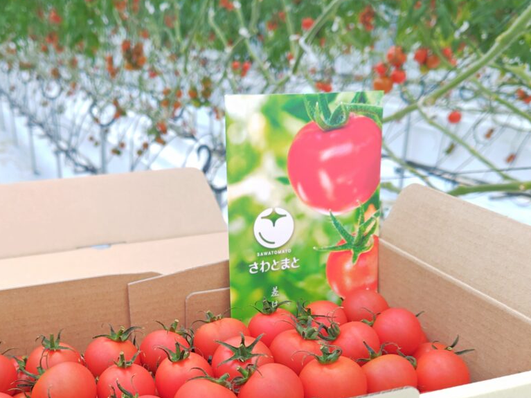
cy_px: 332
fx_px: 644
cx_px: 194
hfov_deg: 44.4
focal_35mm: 42
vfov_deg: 33.1
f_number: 1.9
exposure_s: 1/50
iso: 102
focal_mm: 5.56
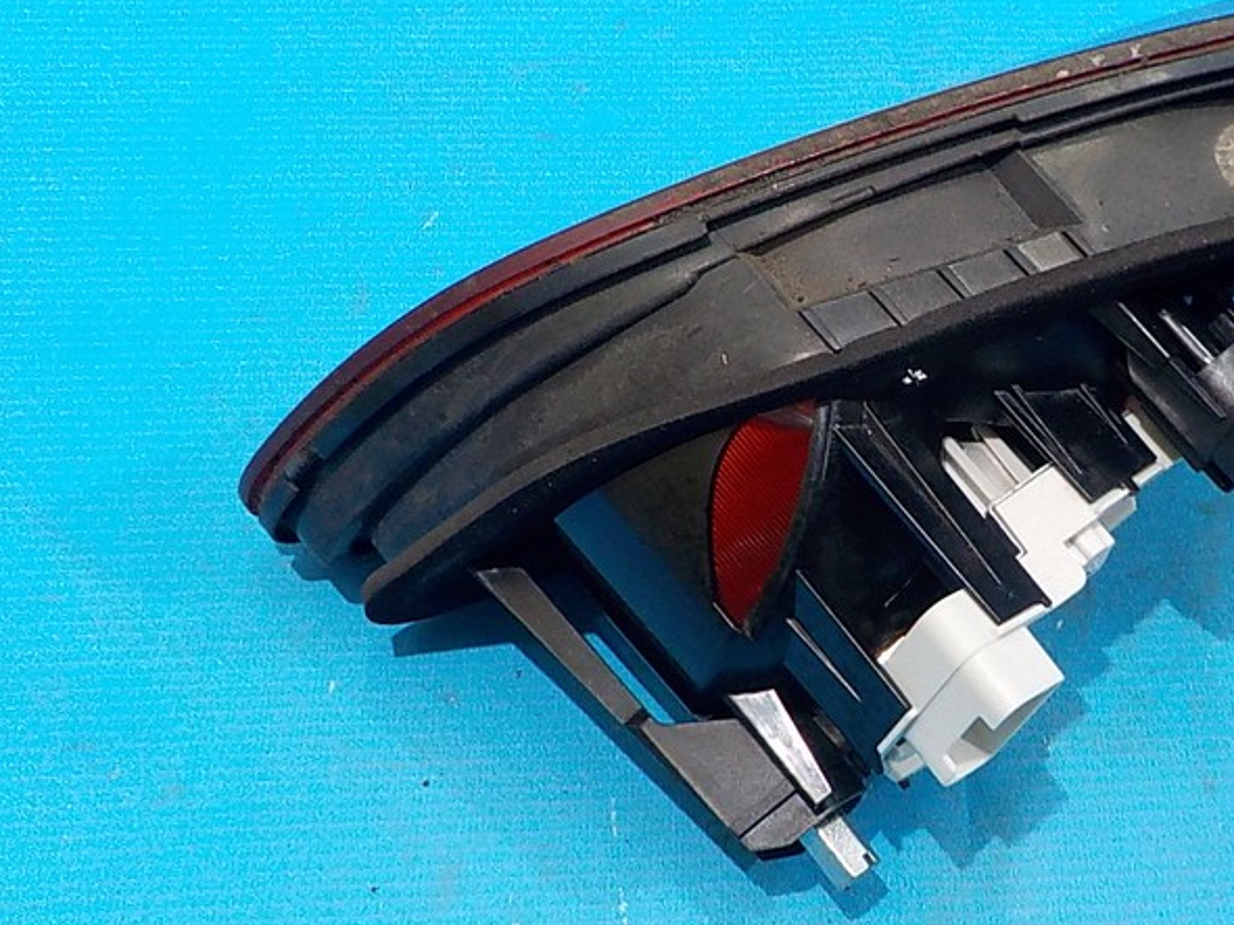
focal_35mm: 52
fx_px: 1853
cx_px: 963
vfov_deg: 28.0
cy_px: 413
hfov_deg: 35.8
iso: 250
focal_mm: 4.1
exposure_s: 1/30
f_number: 3.3
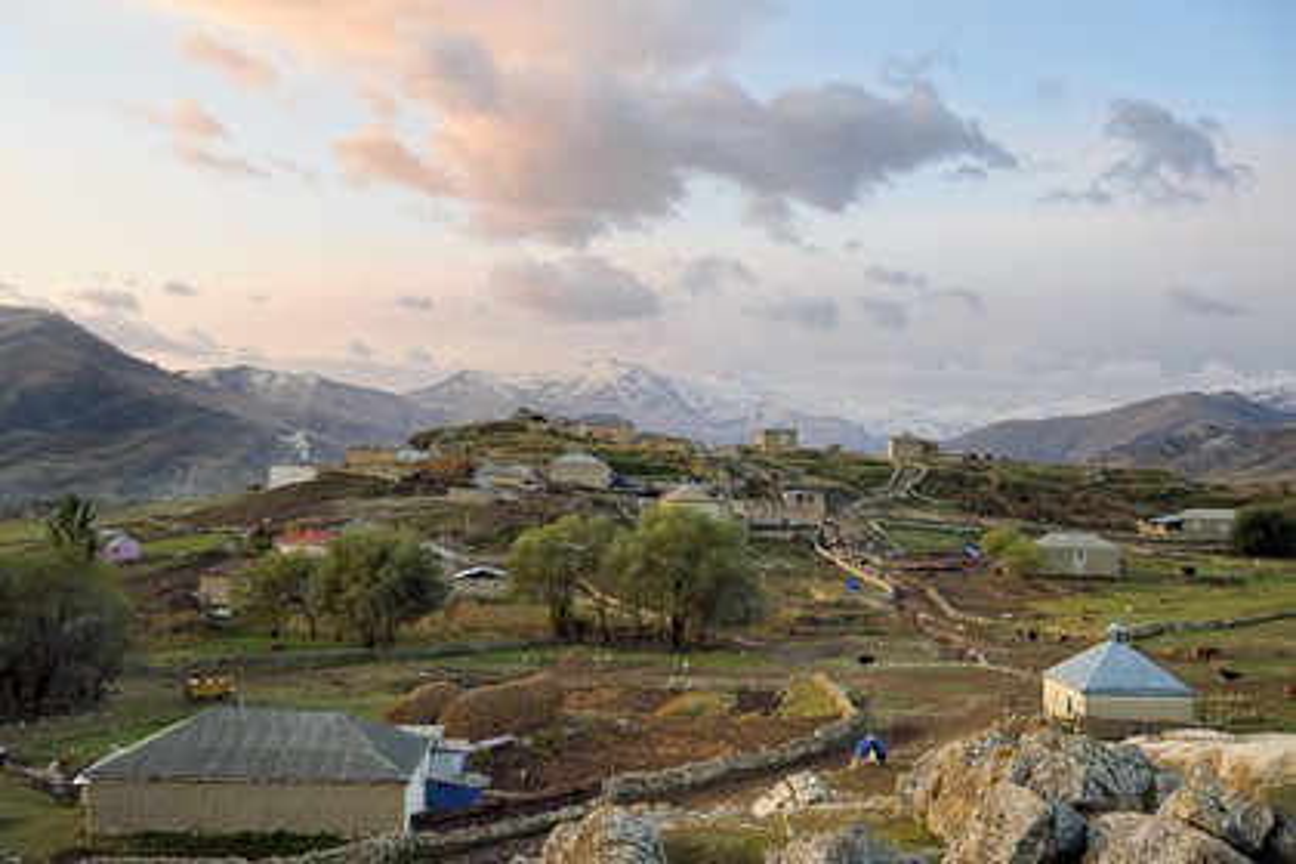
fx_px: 1224
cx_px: 648
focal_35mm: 34
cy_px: 432
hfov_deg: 55.8
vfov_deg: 38.9
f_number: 7.1
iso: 800
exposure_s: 1/160
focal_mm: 34
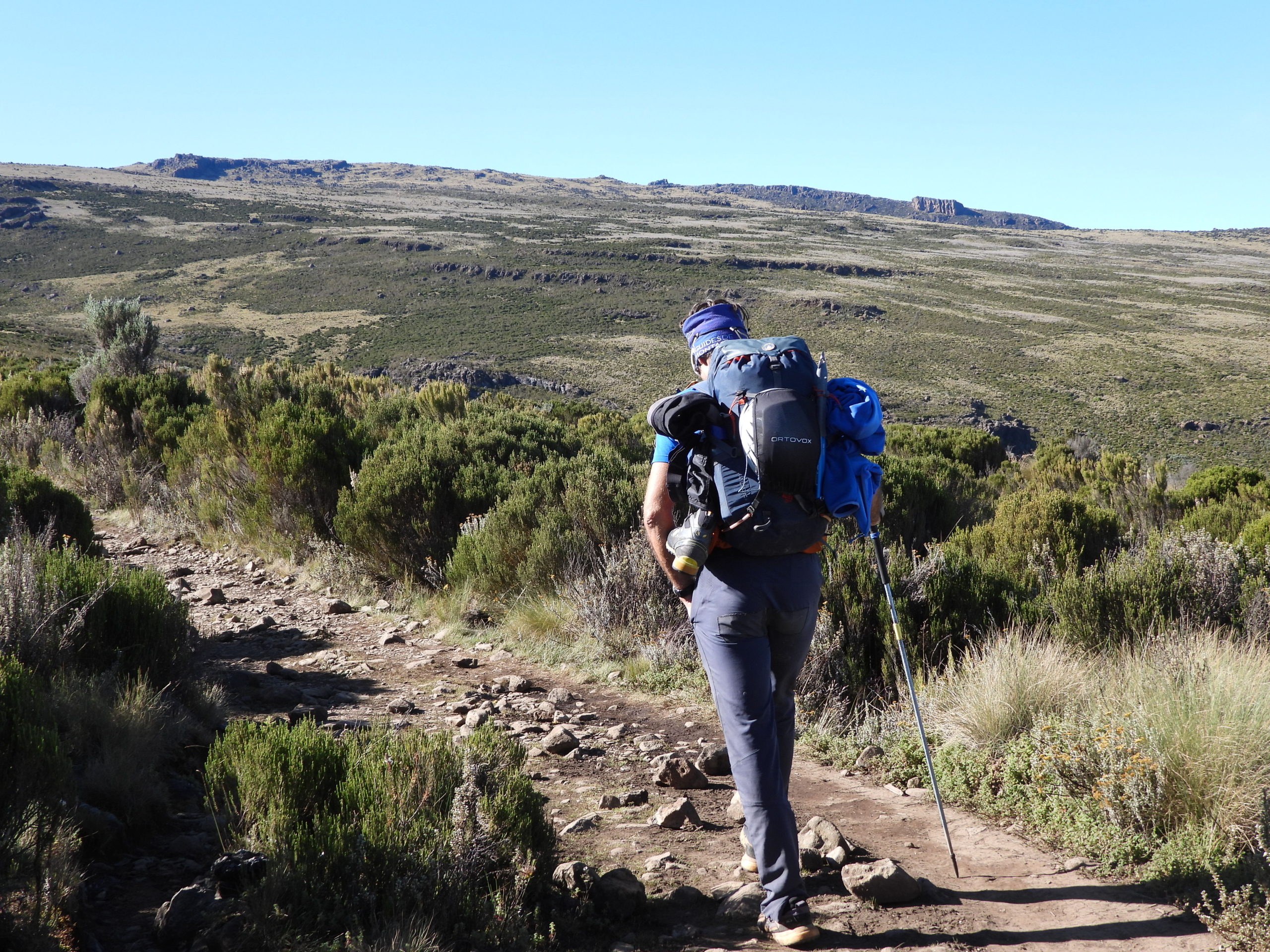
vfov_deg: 26.6
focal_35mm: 55
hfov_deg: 34.9
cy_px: 476
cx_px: 635
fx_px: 2018
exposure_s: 1/500
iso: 100
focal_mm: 9.8
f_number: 3.5
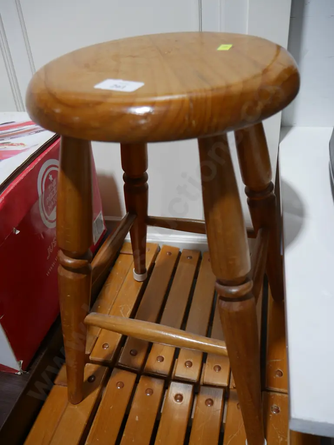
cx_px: 167
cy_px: 222
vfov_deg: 59.9
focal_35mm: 30
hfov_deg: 46.8
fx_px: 386
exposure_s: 1/80
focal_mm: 15
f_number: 3.6
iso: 200
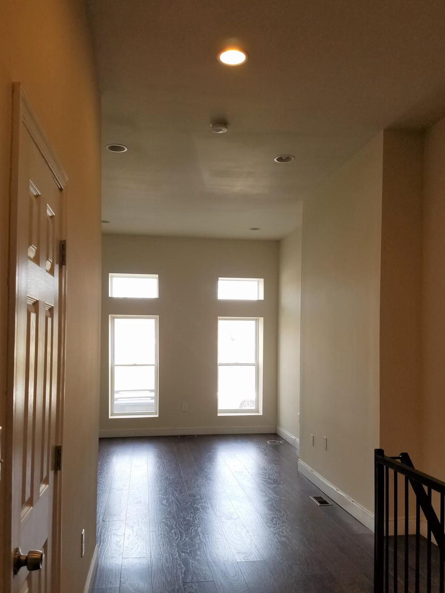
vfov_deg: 59.7
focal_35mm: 30
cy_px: 339
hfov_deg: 46.8
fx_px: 514
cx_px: 229
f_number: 1.7
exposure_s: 1/129
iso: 50
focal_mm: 4.2
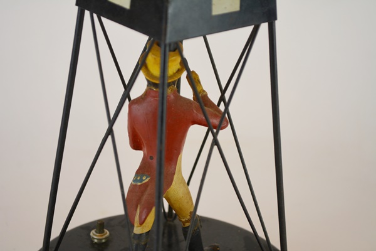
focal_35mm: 75
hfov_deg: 27.0
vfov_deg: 18.2
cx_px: 188
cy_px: 126
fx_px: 783
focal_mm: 50
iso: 200
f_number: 5.6
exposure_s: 1/125
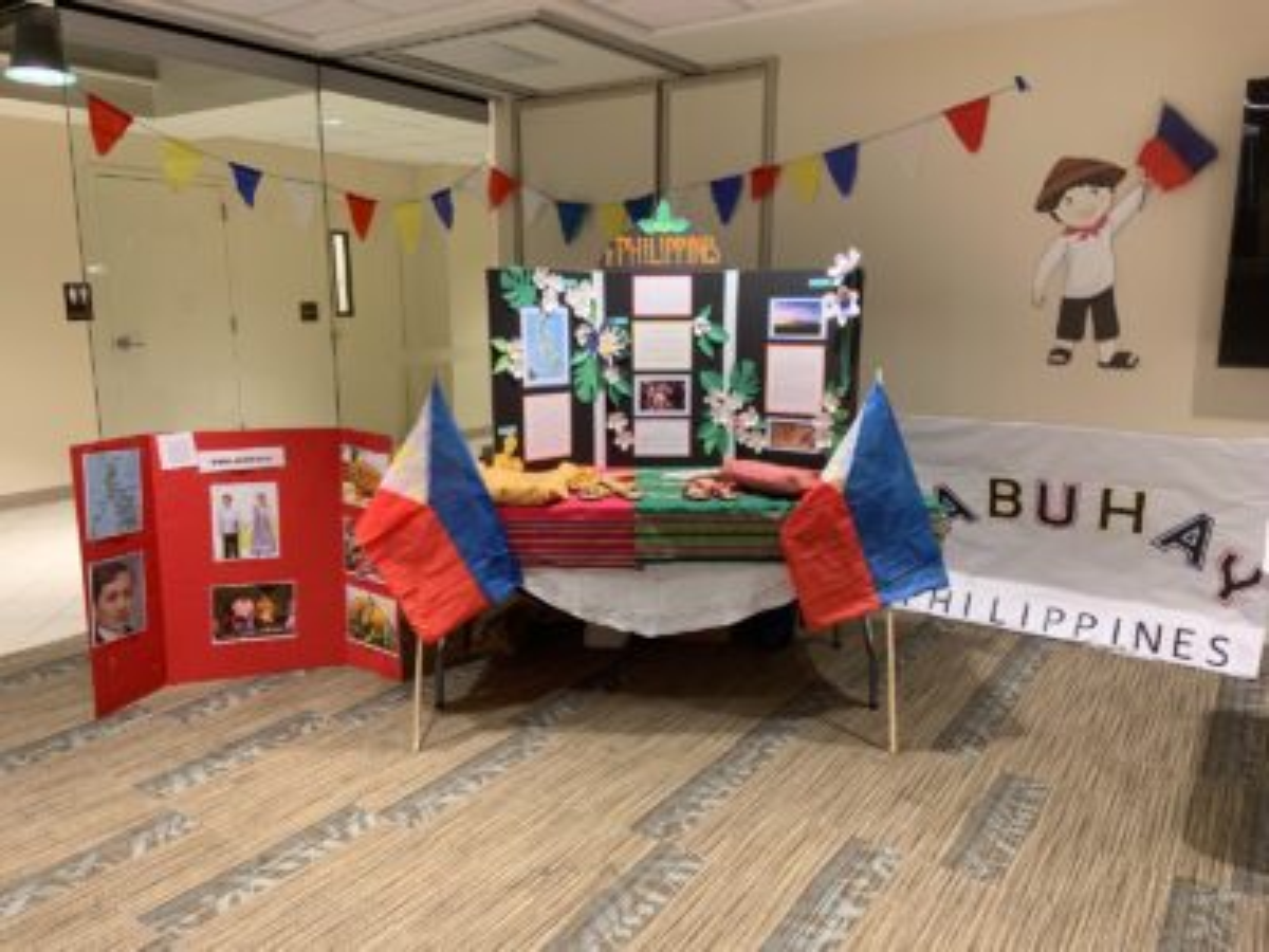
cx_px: 634
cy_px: 476
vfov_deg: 53.1
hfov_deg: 67.3
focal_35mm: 26
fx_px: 953
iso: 125
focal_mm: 4.25
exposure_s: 1/60
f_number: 1.8
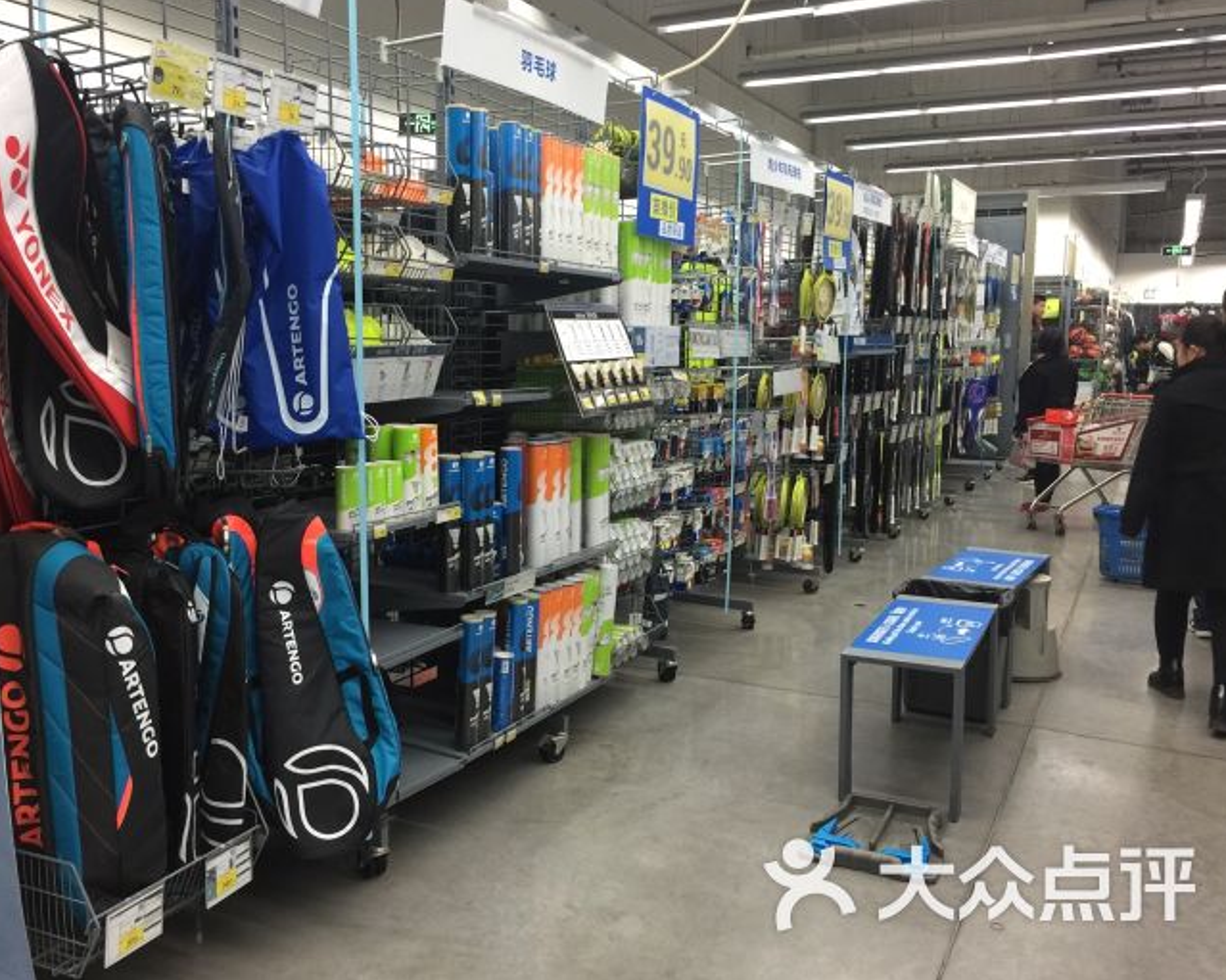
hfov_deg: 57.1
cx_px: 574
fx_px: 1125
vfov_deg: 47.1
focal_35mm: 31
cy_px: 480
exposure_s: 1/17
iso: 50
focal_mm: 4.15
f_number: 2.2
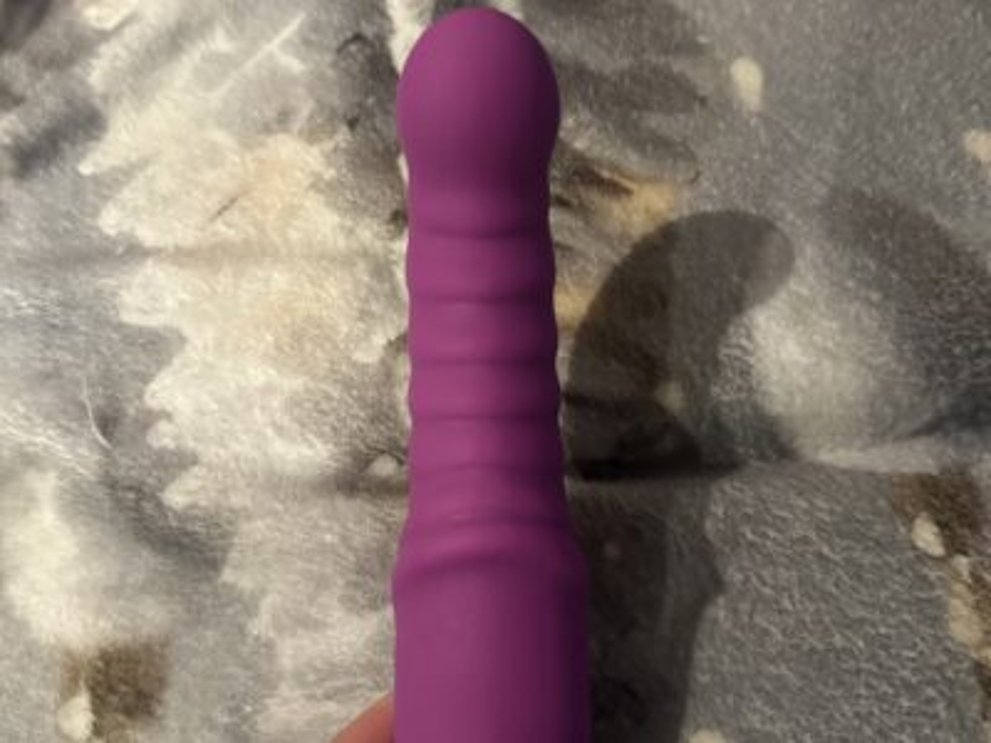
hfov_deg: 71.6
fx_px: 687
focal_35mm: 24
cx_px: 496
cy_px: 372
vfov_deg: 56.8
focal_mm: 6.86
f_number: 1.78
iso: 800
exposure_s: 1/33
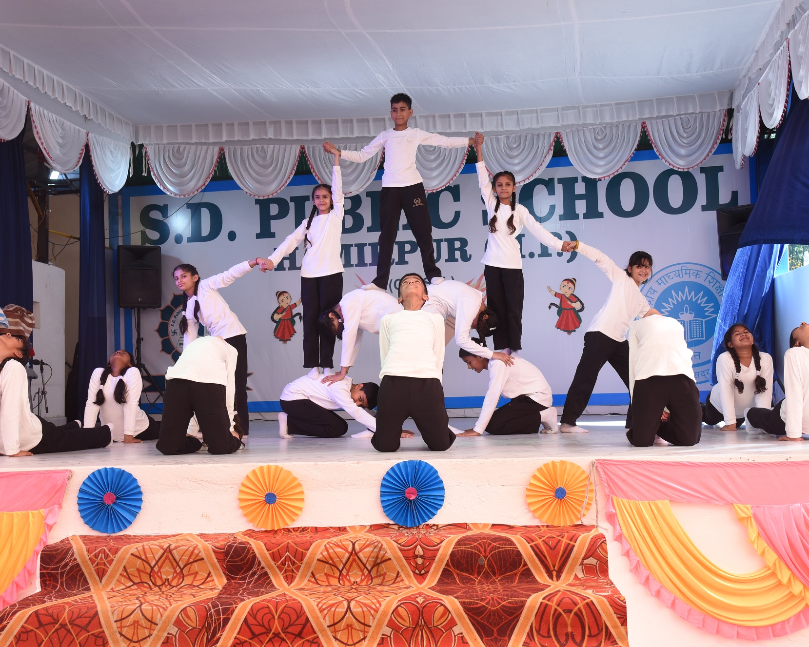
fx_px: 1030
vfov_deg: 34.9
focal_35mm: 43
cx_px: 410
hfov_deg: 42.9
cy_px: 325
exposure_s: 1/125
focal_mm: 38
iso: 640
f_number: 8
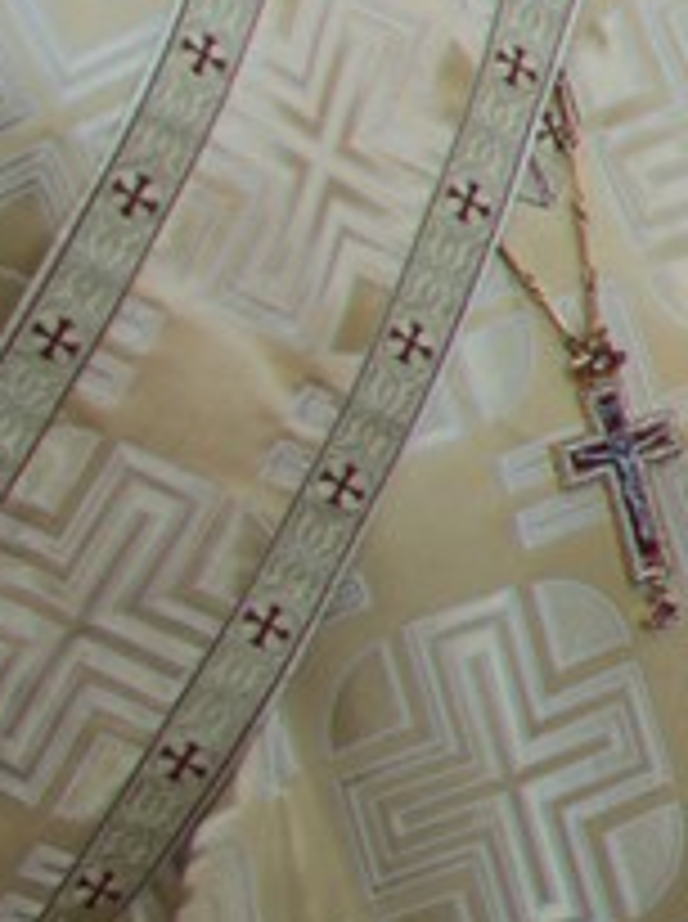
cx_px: 4128
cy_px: -67
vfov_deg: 7.8
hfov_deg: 4.5
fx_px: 6699
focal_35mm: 252
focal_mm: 28
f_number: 5.6
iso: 100
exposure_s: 1/80
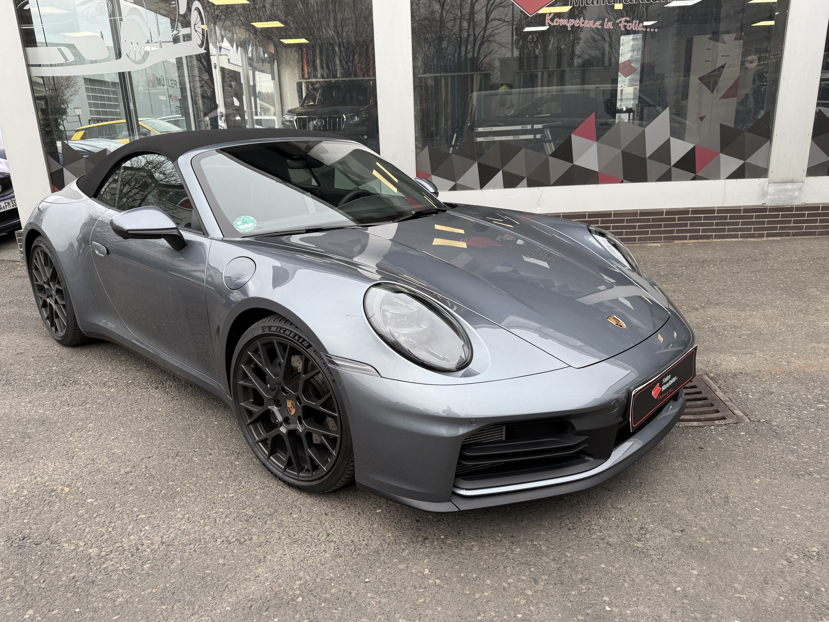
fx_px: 599
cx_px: 411
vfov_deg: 54.9
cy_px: 314
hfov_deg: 69.4
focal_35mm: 25
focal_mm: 6.76
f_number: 1.78
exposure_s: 1/313
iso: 80
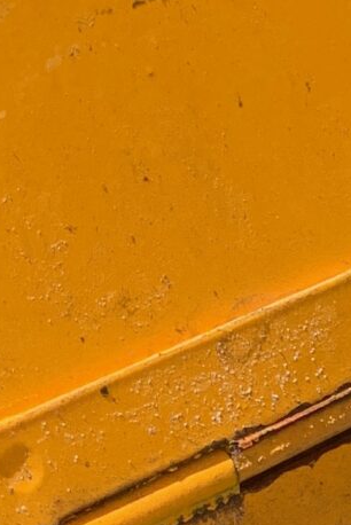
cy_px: 789
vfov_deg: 12.9
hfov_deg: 8.6
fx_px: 2205
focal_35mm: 151
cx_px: 684
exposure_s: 1/856
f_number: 1.8
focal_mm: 4.25
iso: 25
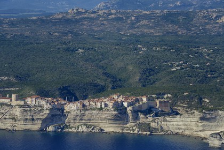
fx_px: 933
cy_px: 75
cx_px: 112
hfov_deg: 13.7
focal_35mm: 150
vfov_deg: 9.1
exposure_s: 1/800
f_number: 11
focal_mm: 150
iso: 400
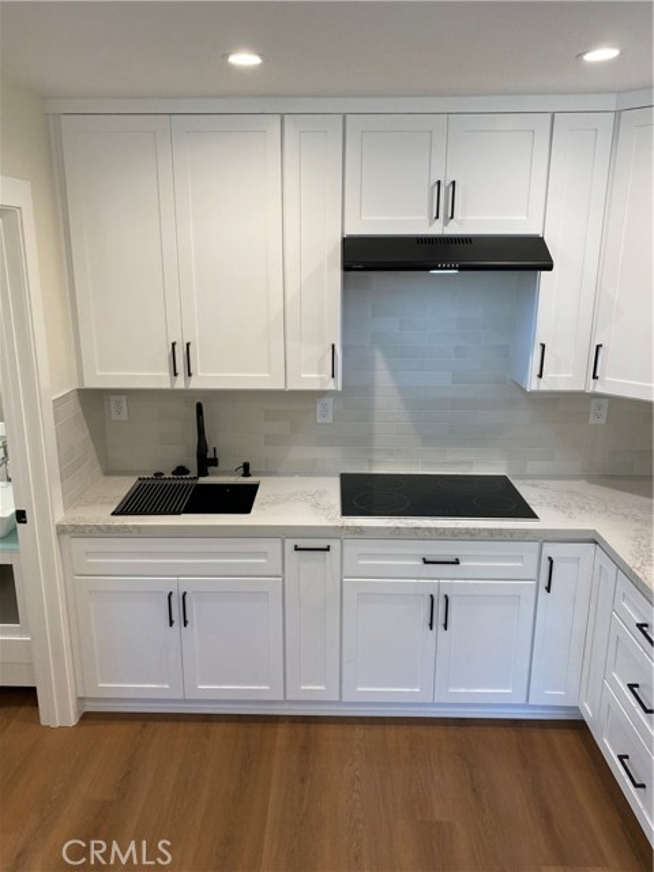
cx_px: 327
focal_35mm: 26
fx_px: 655
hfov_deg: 53.1
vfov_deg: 67.3
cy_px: 436
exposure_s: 1/120
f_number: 1.8
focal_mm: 4.25
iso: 100
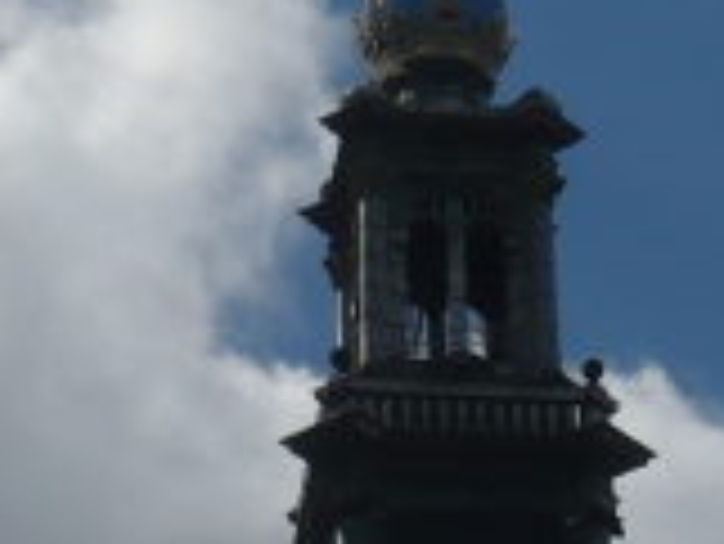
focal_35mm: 279
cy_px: 492
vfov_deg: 5.3
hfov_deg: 7.1
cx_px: 360
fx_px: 5840
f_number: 11
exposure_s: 1/400
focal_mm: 10.9
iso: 100
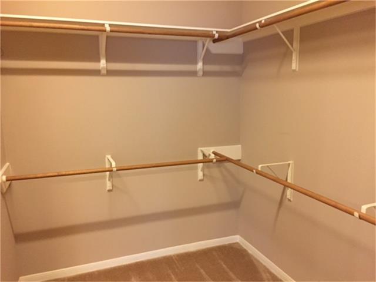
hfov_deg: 61.7
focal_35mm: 29
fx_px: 315
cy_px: 141
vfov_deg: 48.2
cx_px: 188
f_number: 2.2
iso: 250
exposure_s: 1/17
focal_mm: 4.15
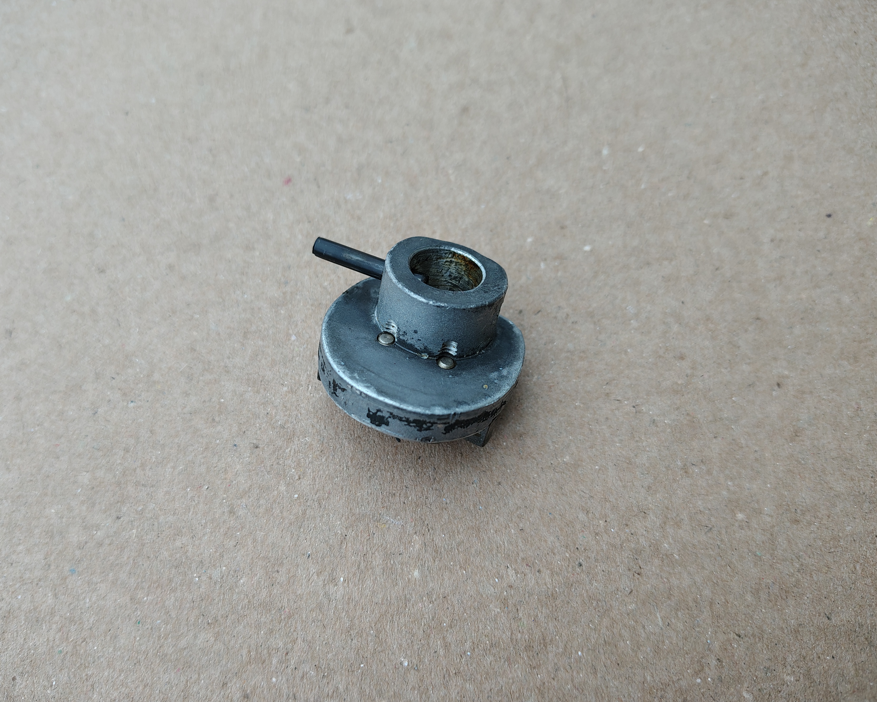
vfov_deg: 54.9
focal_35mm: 26
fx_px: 675
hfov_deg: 66.0
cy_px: 350
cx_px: 407
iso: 129
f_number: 1.8
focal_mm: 5.56
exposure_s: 1/100
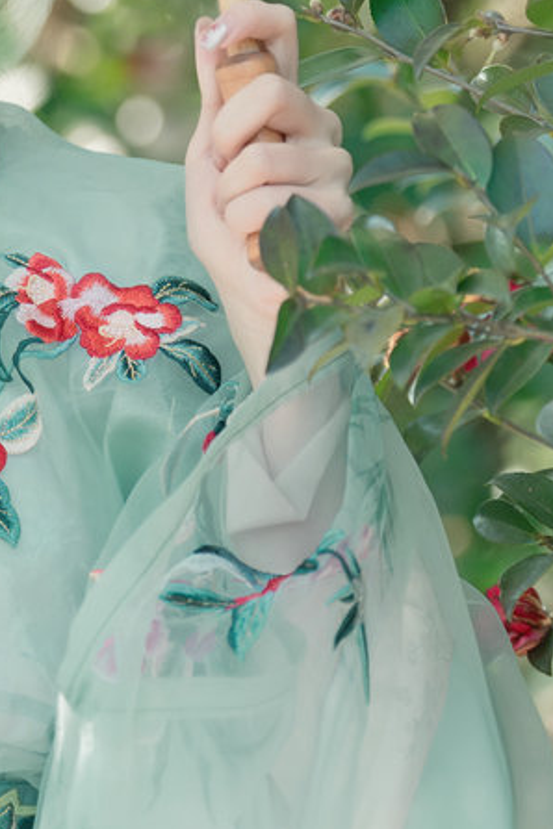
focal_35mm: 402
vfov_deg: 5.1
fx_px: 9262
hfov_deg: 3.4
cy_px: 267
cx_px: -63
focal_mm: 133
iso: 400
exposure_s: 1/500
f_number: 2.8
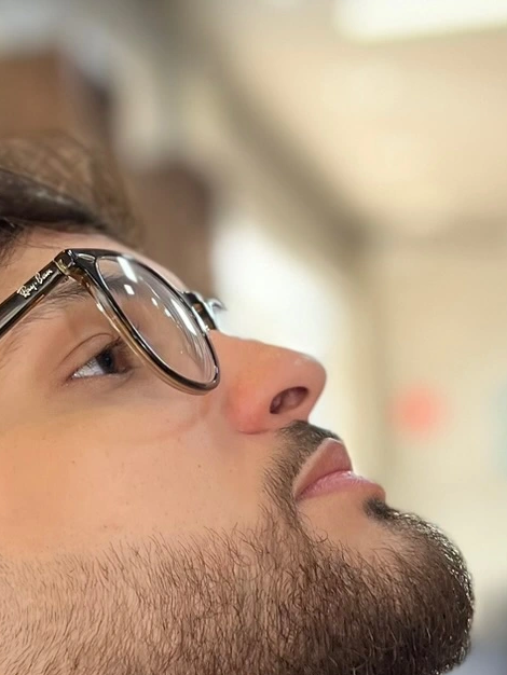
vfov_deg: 23.0
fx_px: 1659
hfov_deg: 17.4
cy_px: 414
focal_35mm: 85
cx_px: 187
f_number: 1.5
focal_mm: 5.7
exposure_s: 1/120
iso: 100
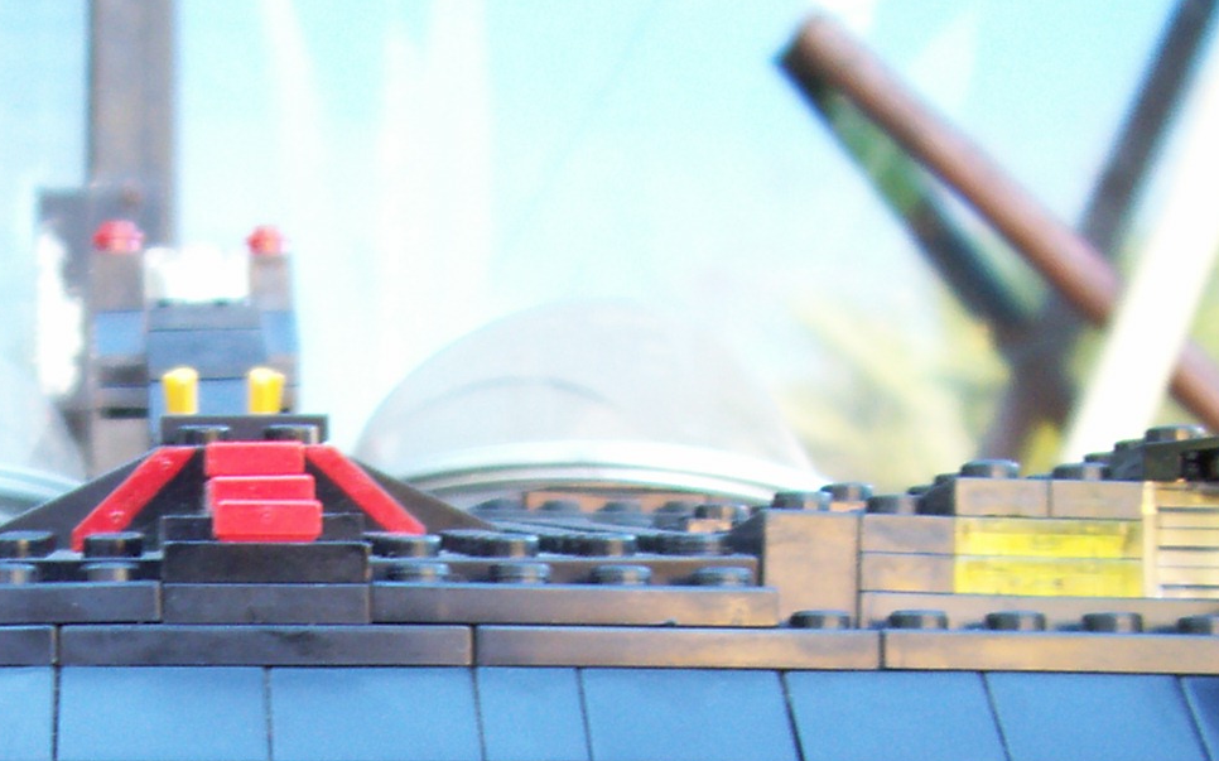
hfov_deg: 23.7
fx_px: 2856
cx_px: 247
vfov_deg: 14.6
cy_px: 957
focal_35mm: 86
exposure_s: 1/32.3
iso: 80
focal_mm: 5.6
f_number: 2.7
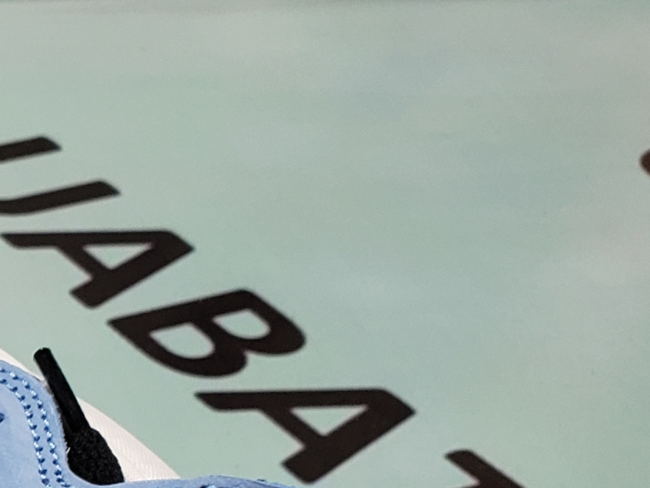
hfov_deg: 14.0
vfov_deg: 12.4
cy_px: 625
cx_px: -700
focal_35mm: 116
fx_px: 2178
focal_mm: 4.3
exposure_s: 1/50
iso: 64
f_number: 2.4
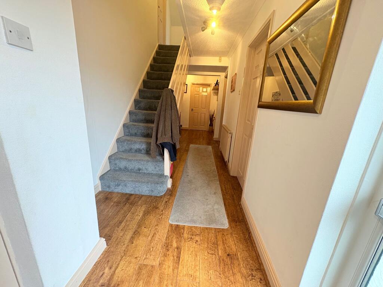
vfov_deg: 85.7
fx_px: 155
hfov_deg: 102.1
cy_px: 144
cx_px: 192
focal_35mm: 14
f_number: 2.2
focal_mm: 2.22
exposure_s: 1/50
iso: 250
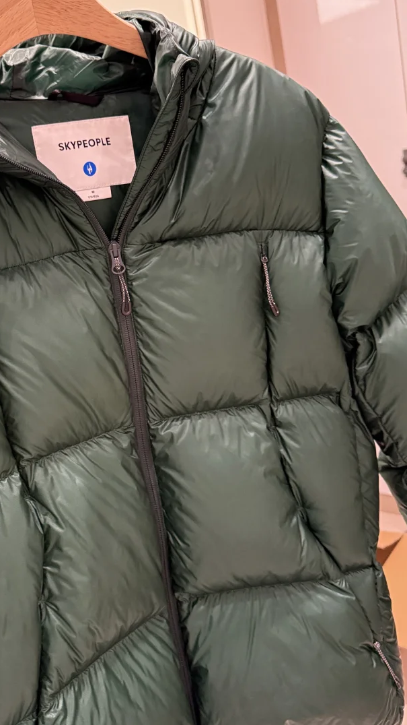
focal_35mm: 35
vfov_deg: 56.6
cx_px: 124
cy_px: 356
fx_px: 672
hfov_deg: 33.3
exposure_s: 1/50
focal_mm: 6.76
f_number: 1.78
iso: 500
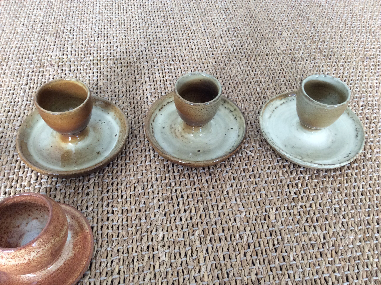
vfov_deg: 44.1
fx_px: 352
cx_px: 190
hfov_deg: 56.9
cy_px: 142
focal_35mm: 32
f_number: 2.4
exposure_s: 1/25
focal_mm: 3.3
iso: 80
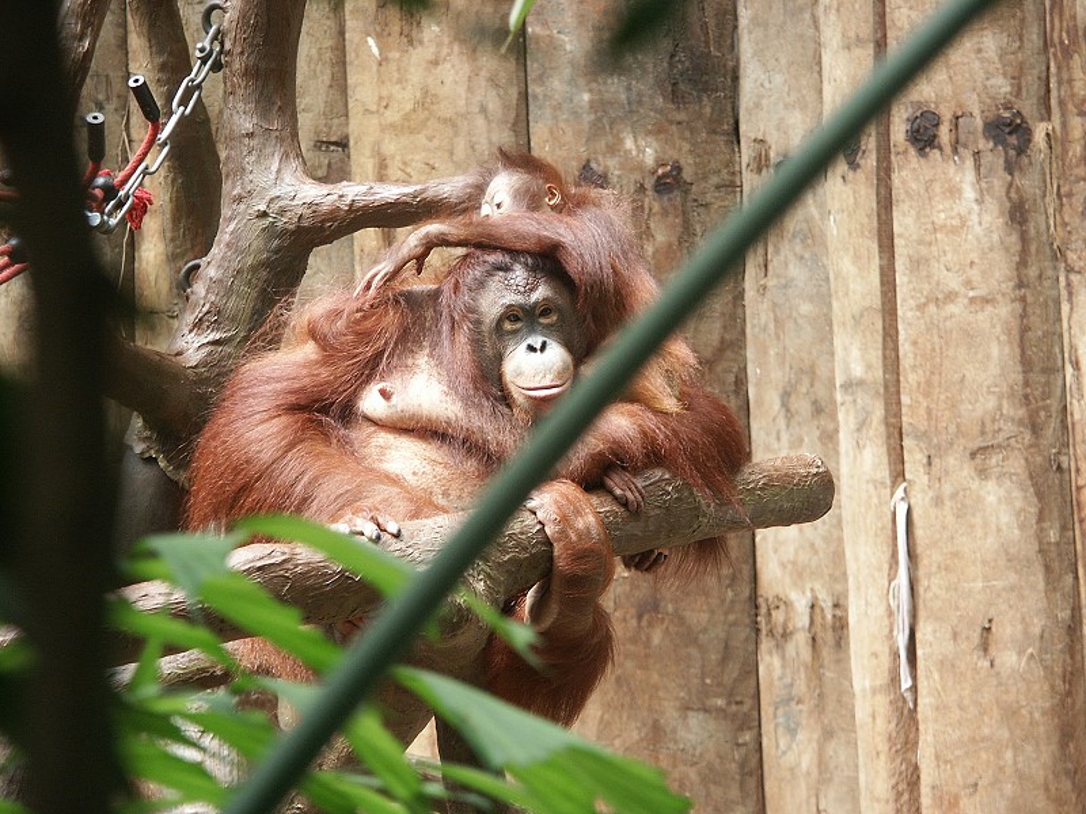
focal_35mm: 176
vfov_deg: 8.4
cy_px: 407
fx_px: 5522
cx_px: 543
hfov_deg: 11.2
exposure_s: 1/180
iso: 160
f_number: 3.5
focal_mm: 44.6
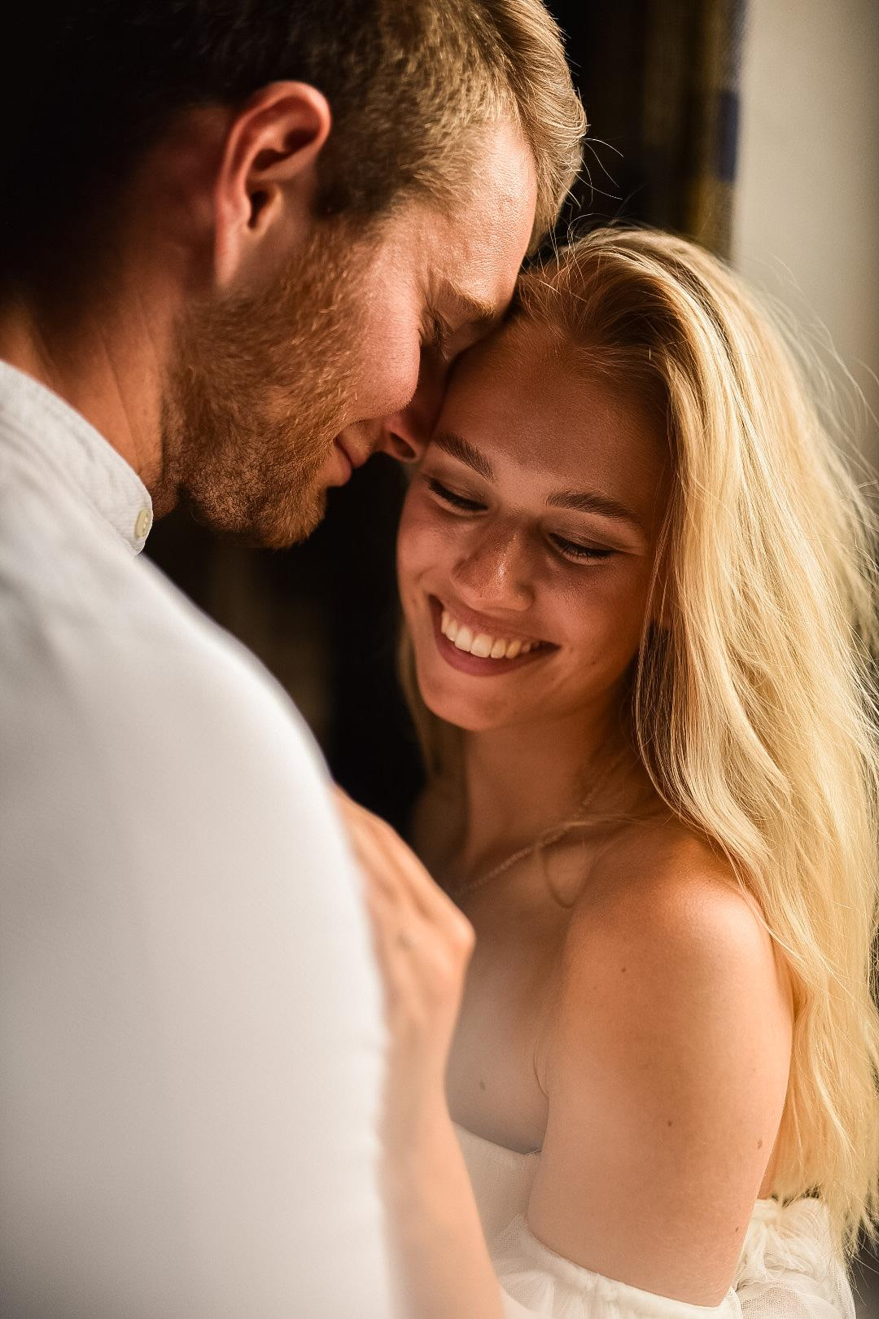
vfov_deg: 54.4
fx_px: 1282
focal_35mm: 35
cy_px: 660
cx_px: 440
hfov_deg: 37.9
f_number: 1.4
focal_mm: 35
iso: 200
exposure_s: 1/1000
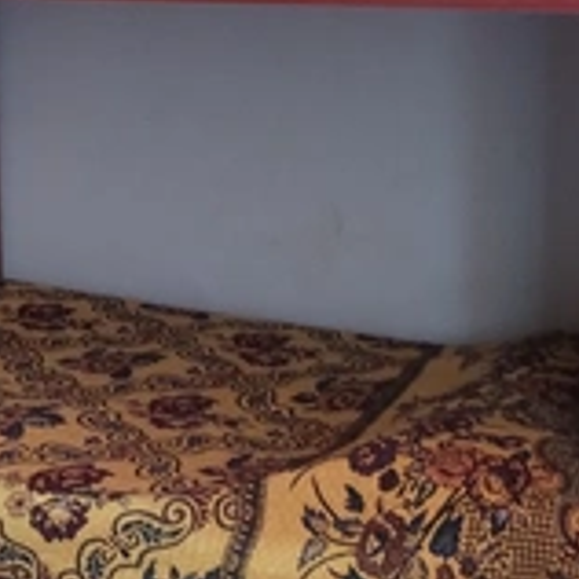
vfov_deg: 24.7
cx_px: 77
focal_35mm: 69
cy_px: 132
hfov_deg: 24.4
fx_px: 1306
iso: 1459
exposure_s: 1/20
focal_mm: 4.27
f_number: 1.8
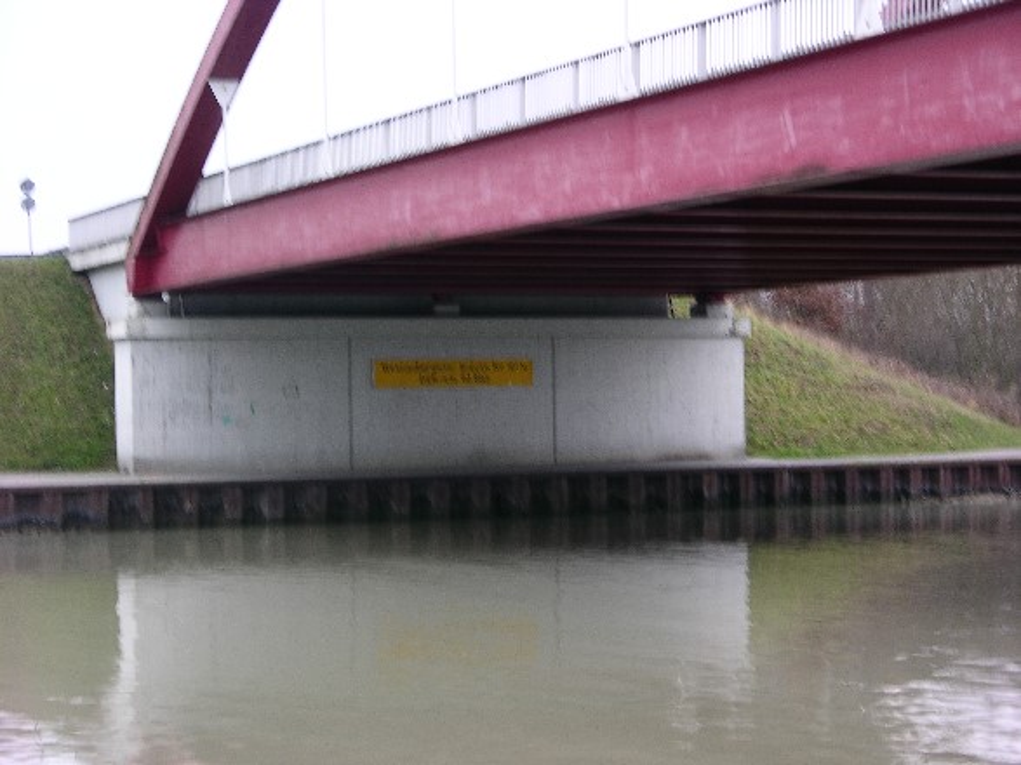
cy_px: 382
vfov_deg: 16.8
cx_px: 510
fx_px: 2595
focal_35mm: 88
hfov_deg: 22.3
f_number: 3.5
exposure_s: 1/10.1
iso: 50
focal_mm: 22.3
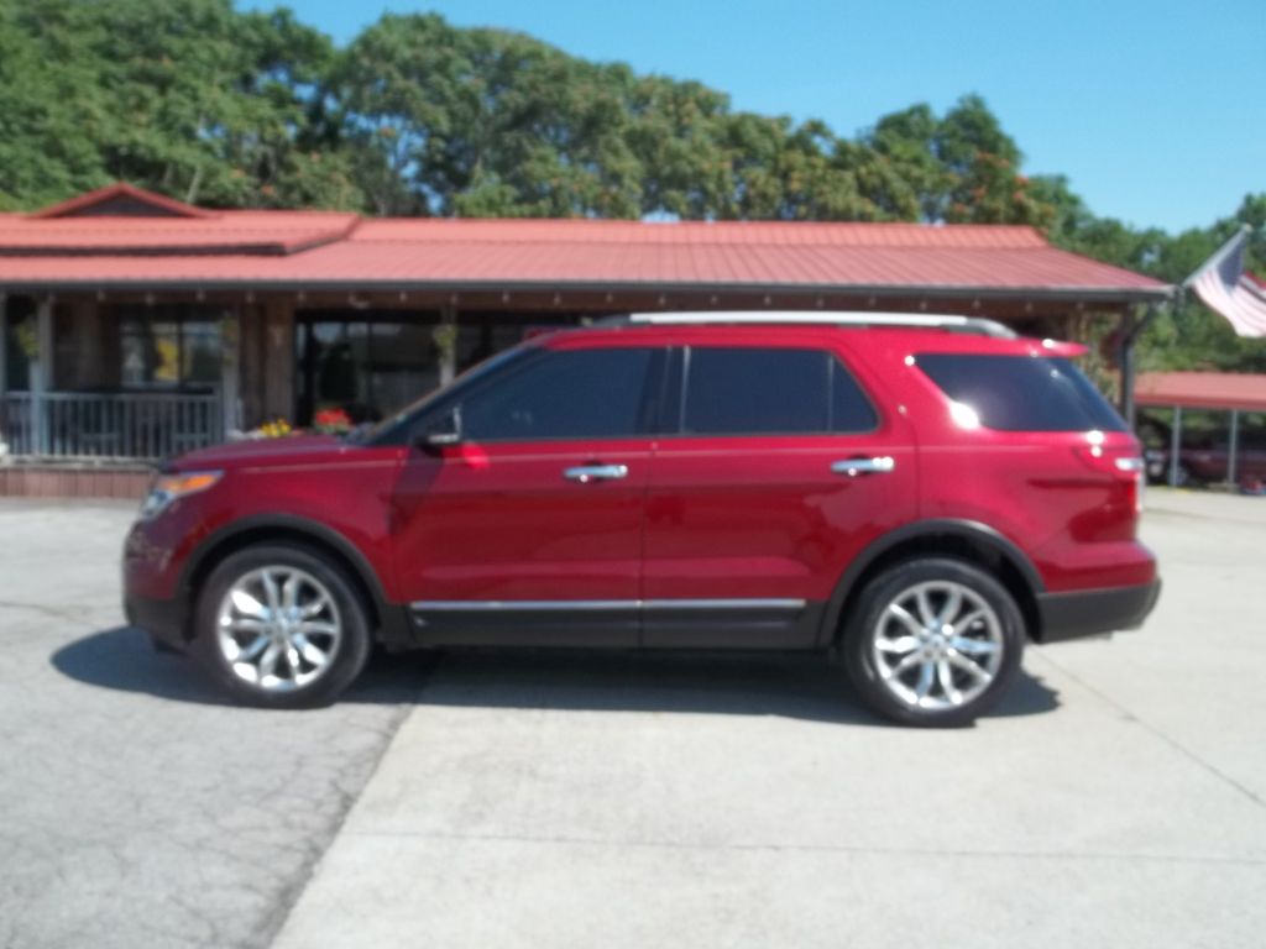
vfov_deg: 42.9
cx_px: 633
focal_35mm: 33
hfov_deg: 55.4
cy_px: 474
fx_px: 1207
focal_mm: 5.9
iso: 64
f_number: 8
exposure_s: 1/125
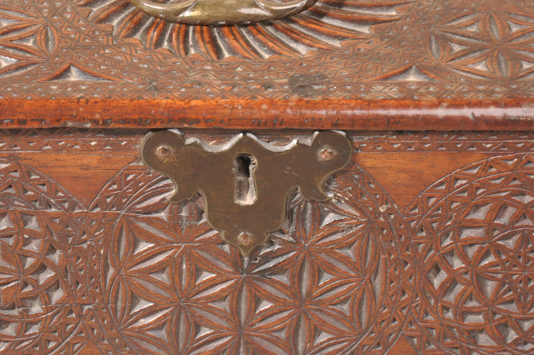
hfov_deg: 8.2
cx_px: 257
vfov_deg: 5.4
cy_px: 138
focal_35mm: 253
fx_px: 3747
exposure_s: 1/125
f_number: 5.6
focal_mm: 85
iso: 800
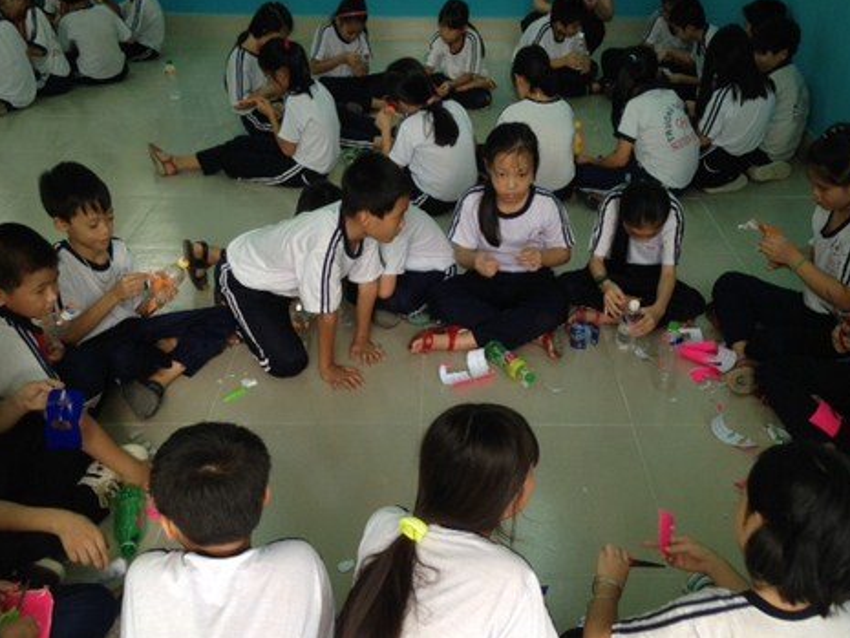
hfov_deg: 47.8
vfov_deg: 36.8
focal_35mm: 39
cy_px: 364
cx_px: 459
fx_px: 958
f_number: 2.4
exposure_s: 1/60
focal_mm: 4.12
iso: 50
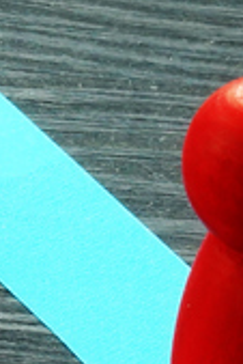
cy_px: 498
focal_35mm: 333
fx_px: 3364
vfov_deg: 6.1
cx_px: 189
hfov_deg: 4.1
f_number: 20
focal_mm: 30
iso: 200
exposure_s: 1/1.25
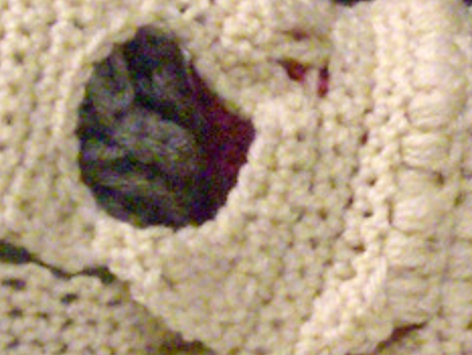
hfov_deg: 7.7
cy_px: 160
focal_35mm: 253
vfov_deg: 5.9
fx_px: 3452
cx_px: 662
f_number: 3.1
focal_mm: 9.6
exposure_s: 1/80
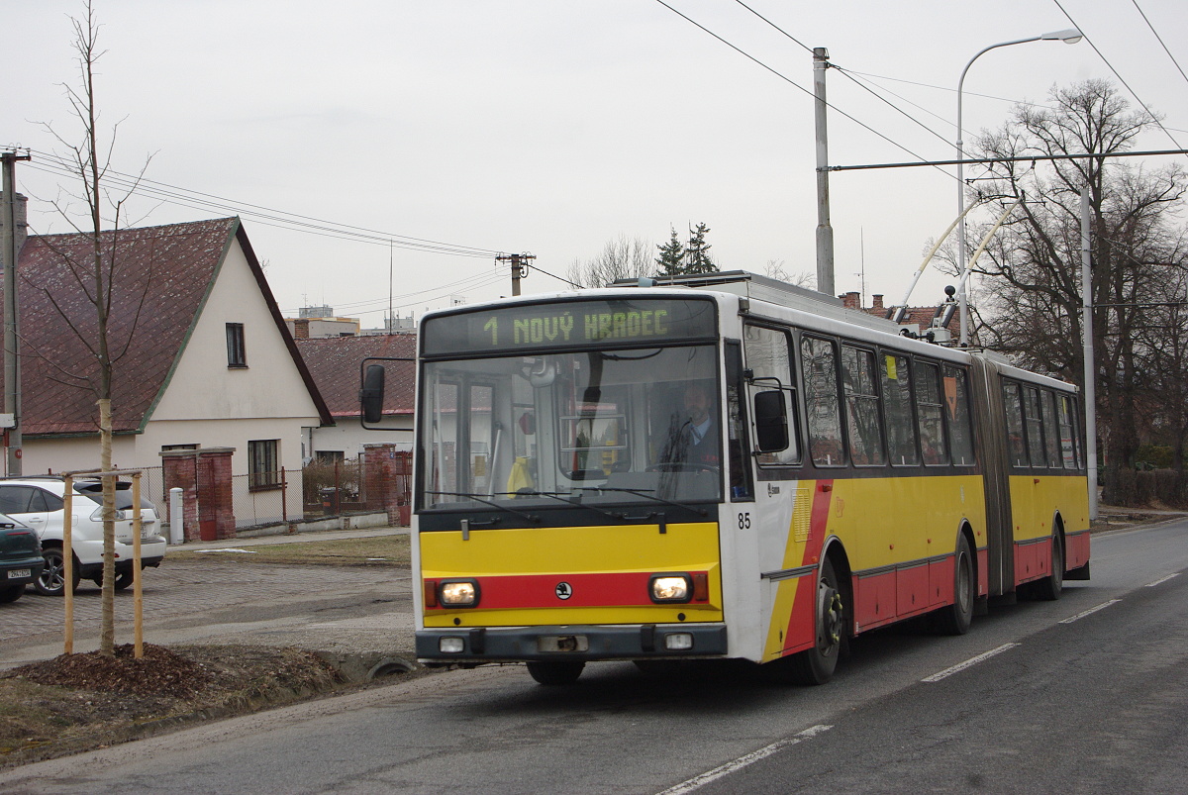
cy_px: 398
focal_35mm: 67
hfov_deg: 30.0
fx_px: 2213
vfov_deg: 20.4
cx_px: 594
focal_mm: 45
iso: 400
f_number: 8
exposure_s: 1/400
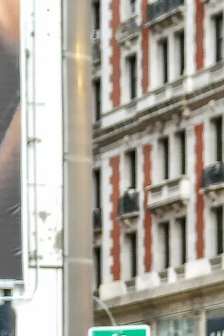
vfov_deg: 7.8
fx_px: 2422
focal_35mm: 259
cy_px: 534
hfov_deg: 5.3
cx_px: -48
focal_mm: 35
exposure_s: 1/25
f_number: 3.3
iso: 400
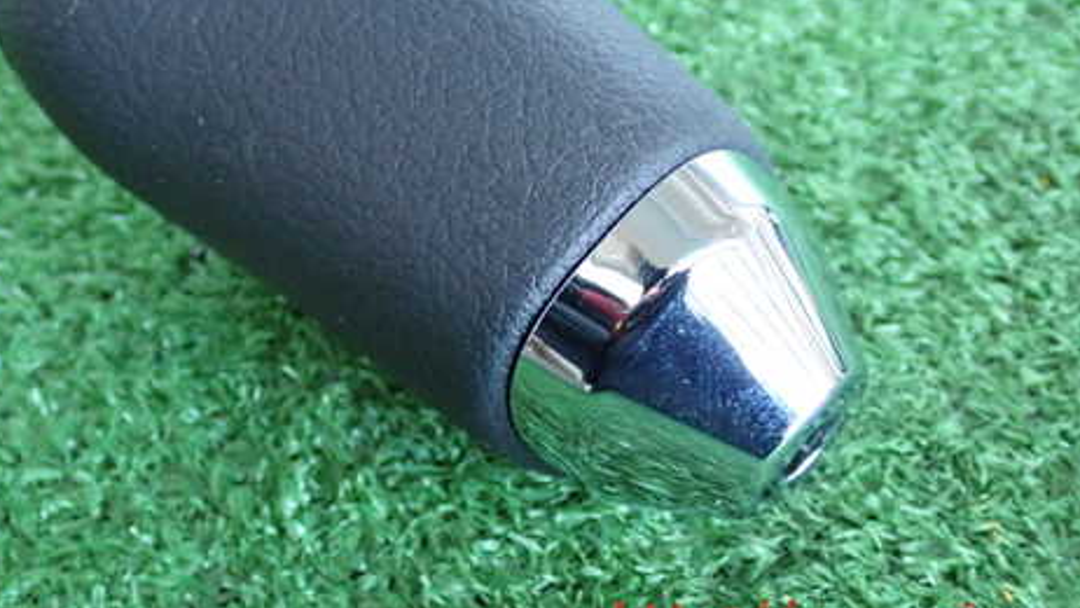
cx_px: 442
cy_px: 129
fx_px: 1661
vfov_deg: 20.5
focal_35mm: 58
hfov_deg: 35.9
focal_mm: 7.31
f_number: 2.8
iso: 800
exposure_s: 1/40
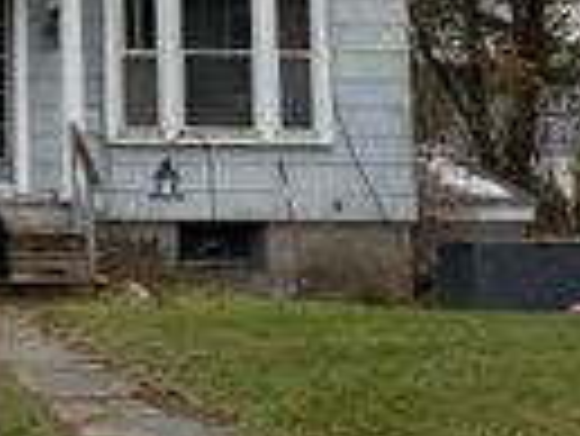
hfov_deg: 20.0
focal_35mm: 93
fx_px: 1560
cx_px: -81
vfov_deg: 15.4
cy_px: -65
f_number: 1.78
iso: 100
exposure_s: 1/1493
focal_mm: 6.76
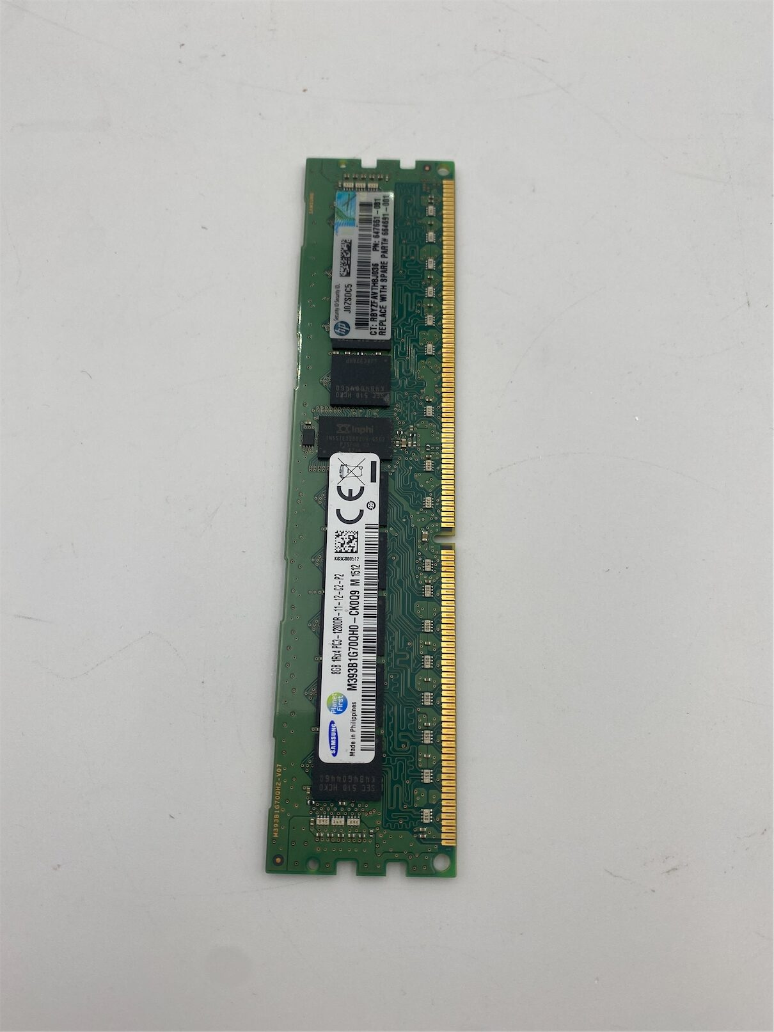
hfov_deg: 53.1
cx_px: 387
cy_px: 516
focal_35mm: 26
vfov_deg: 67.3
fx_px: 775
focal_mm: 4.25
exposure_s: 1/330
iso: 32
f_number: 1.8
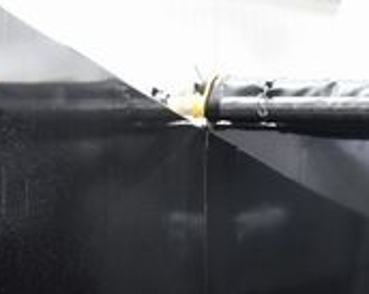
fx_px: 1374
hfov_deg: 14.2
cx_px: 571
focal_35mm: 126
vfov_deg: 11.9
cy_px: 383
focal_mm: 24
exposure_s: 1/15
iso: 1600
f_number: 6.3
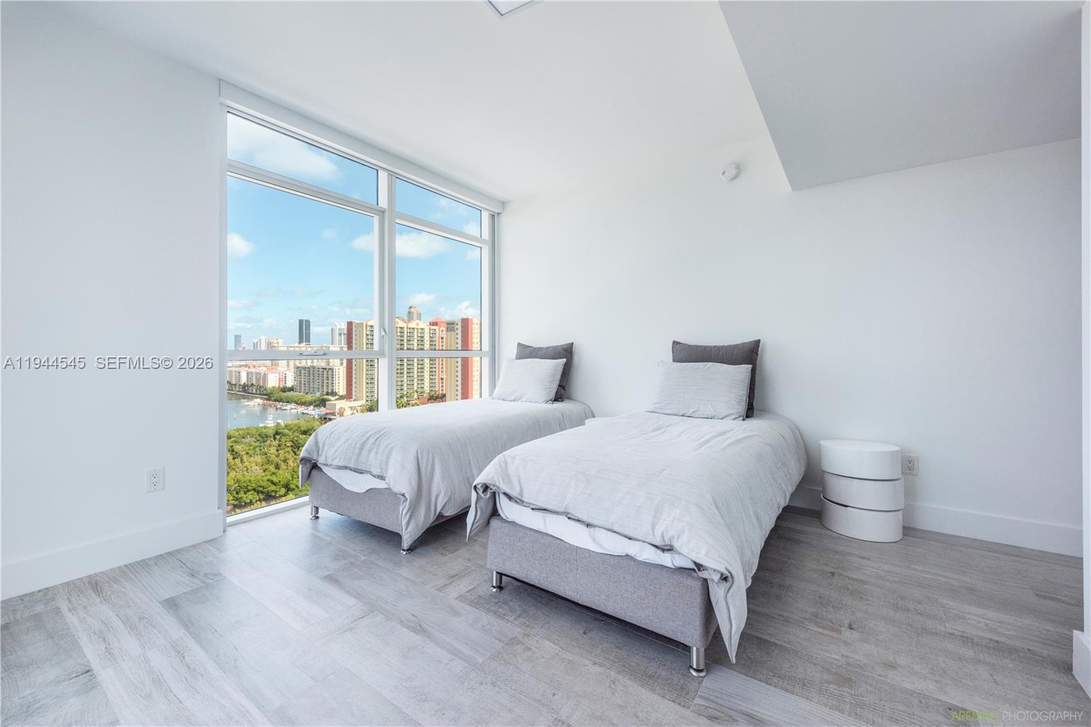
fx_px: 424
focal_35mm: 14
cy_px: 364
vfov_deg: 81.2
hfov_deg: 104.3
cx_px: 546
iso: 100
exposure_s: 1/800
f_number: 7.1
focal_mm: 14
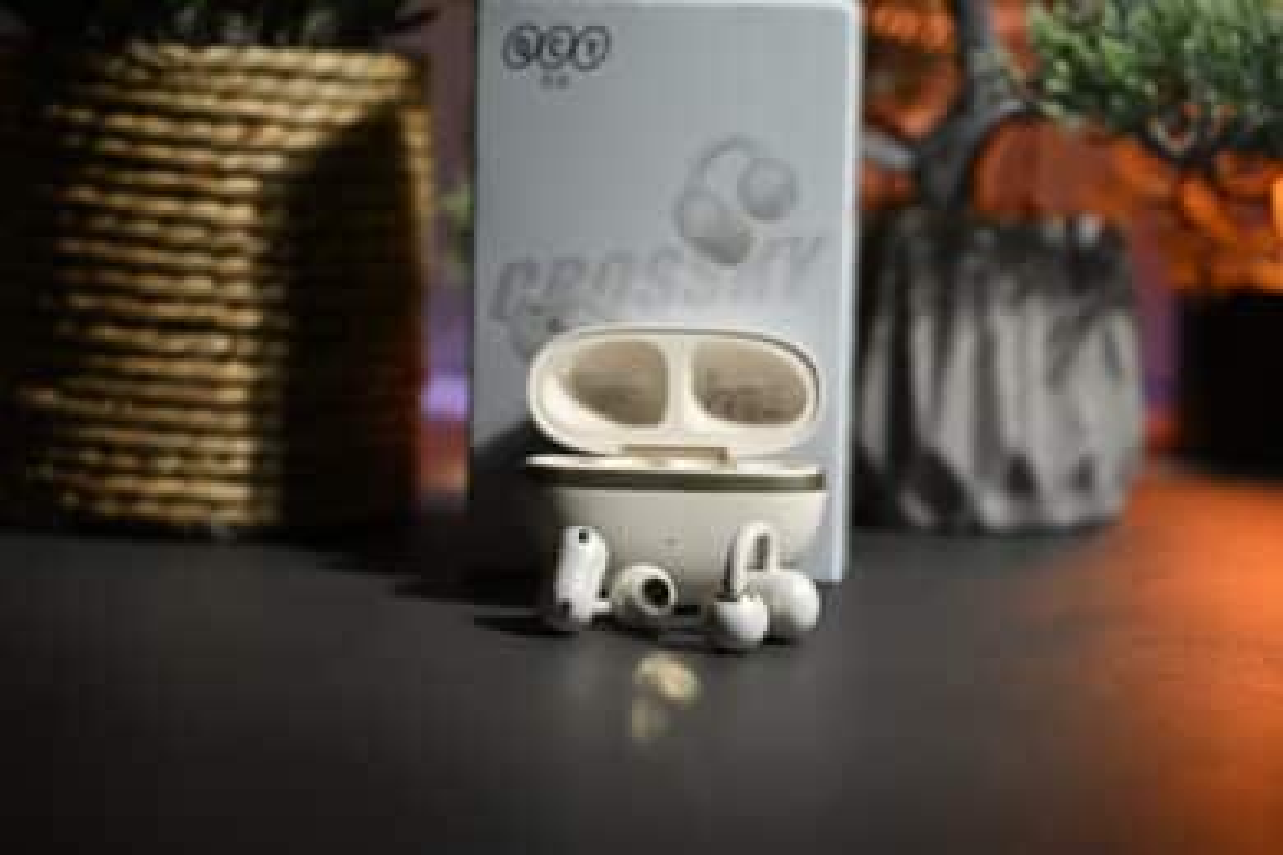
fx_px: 3207
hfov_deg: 22.6
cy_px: 428
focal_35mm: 90
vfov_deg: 15.2
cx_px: 642
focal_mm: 90
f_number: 4
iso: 200
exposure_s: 1/100
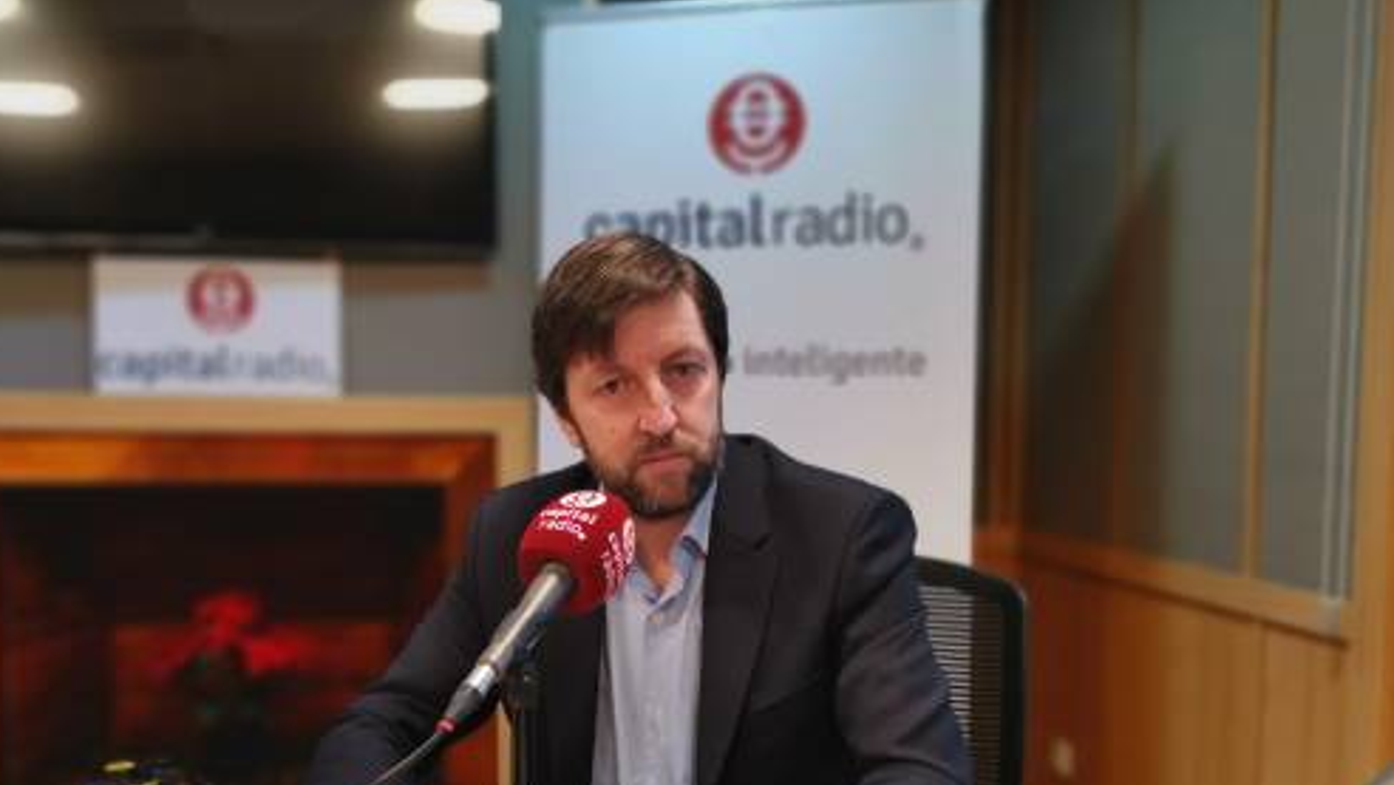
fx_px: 1516
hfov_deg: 49.4
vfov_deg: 28.8
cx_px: 688
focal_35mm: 41
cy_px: 520
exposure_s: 1/100
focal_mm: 5.58
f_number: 1.8
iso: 200
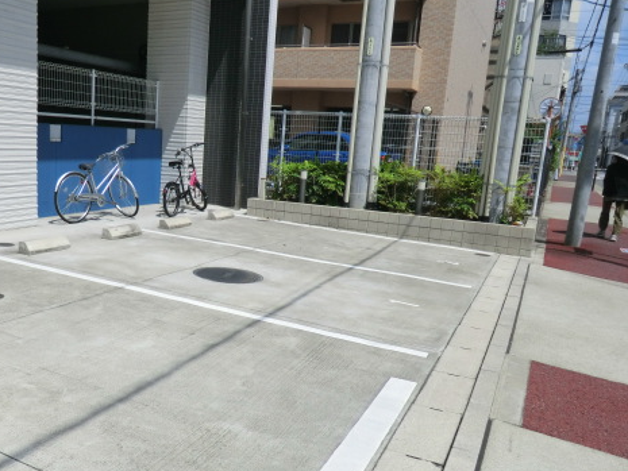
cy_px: 285
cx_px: 199
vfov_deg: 42.7
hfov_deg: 54.0
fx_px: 599
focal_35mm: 33
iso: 80
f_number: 7.5
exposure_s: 1/320
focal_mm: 4.3
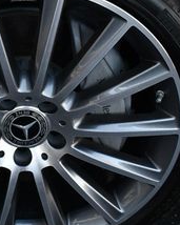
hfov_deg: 15.1
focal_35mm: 101
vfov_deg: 19.0
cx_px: 37
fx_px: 673
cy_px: 107
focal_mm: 18
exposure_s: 1/250
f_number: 4
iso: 400
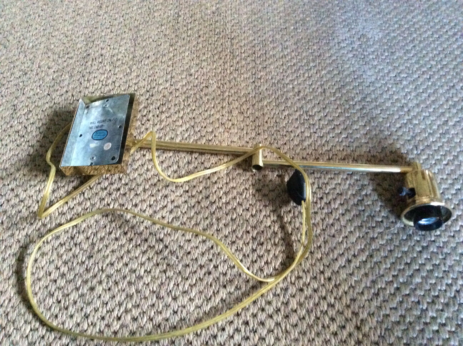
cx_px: 232
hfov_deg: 56.9
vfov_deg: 44.1
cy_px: 173
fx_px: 427
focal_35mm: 32
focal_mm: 3.3
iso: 640
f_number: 2.4
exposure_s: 1/17
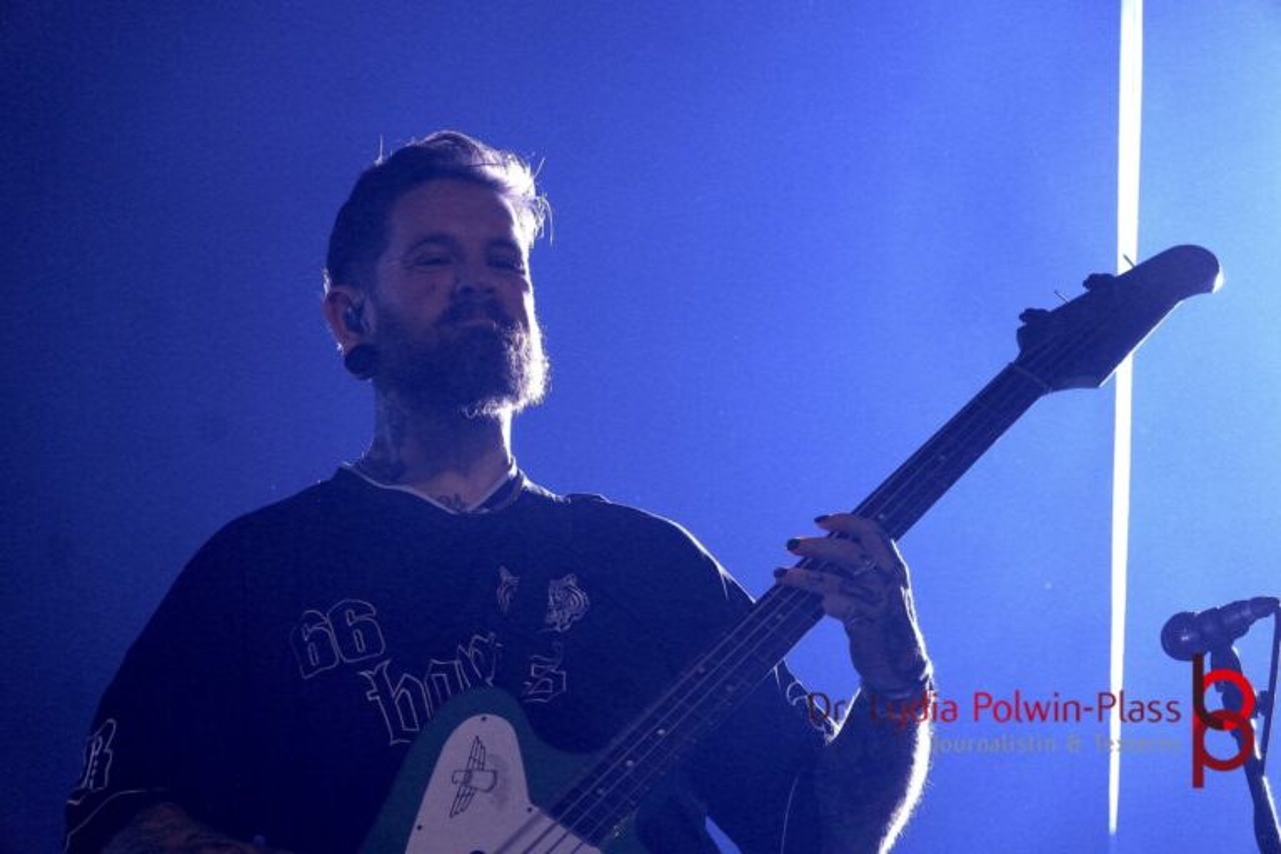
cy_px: 427
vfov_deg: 8.9
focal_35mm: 154
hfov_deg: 13.3
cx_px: 640
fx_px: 5497
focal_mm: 103
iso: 3200
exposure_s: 1/160
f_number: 5.6
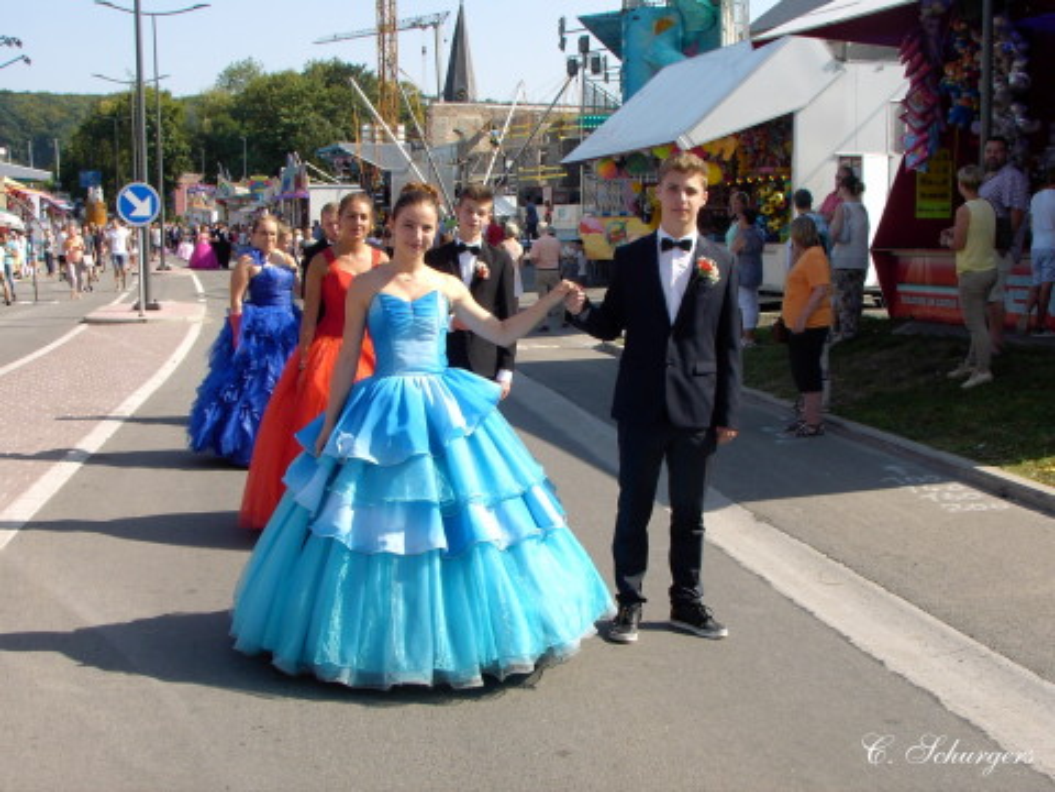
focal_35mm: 49
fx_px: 1493
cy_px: 396
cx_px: 528
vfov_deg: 29.7
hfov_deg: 38.9
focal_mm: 7.5
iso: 70
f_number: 5
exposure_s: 1/210
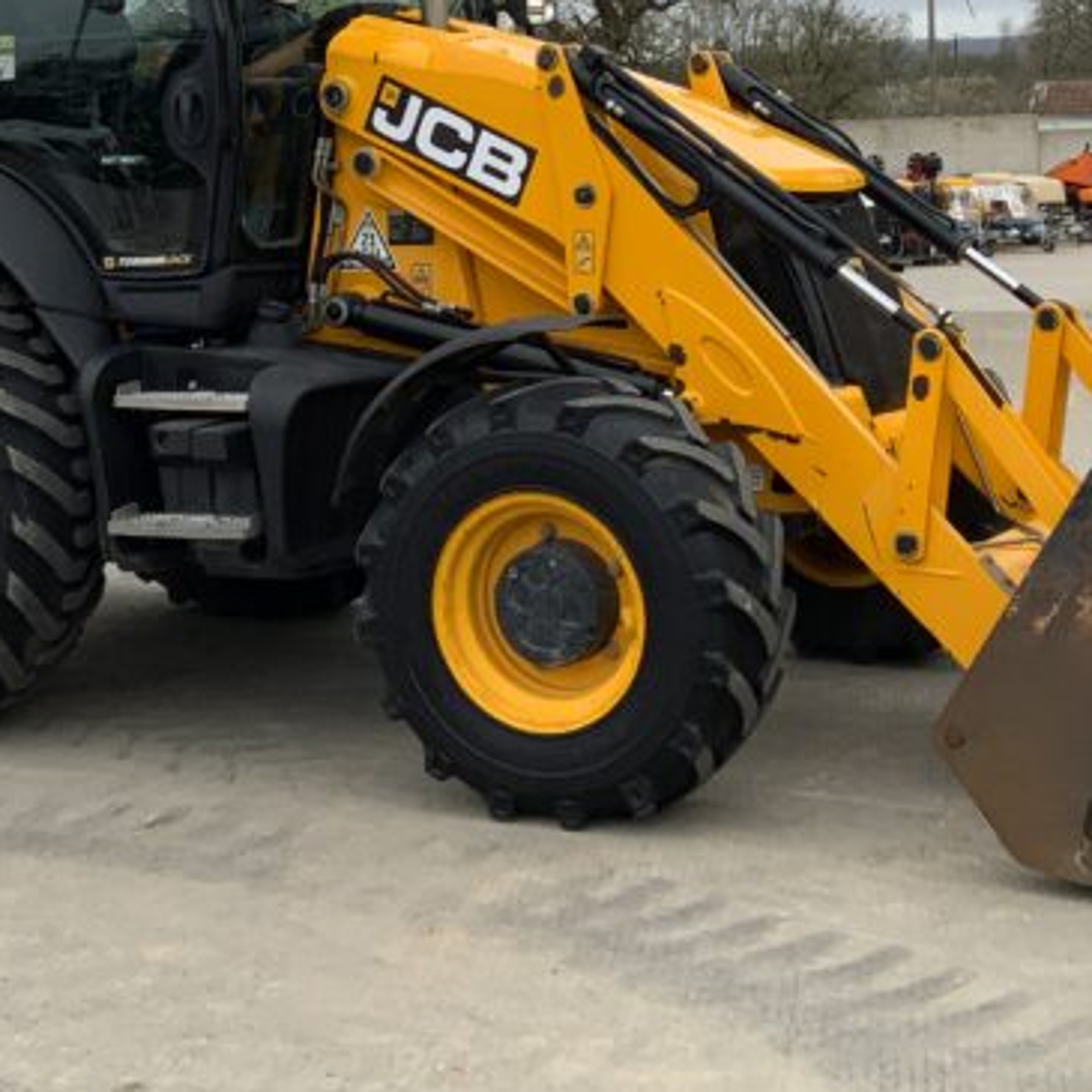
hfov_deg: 24.0
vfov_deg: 23.4
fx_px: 2570
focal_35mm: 72
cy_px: 114
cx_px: 565
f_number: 1.8
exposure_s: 1/422
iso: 16
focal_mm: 3
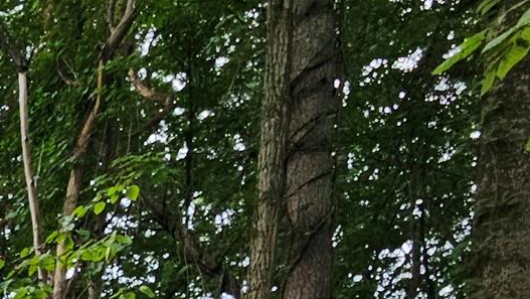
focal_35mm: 55
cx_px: -453
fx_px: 773
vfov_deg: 15.3
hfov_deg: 21.5
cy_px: 667
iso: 50
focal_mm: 2.2
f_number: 2.2
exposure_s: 1/324
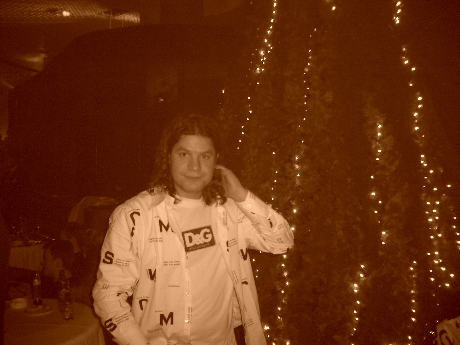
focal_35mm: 35
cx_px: 230
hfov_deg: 52.6
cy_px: 172
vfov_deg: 40.7
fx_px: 465
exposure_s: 1/60
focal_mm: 5.8
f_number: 2.6
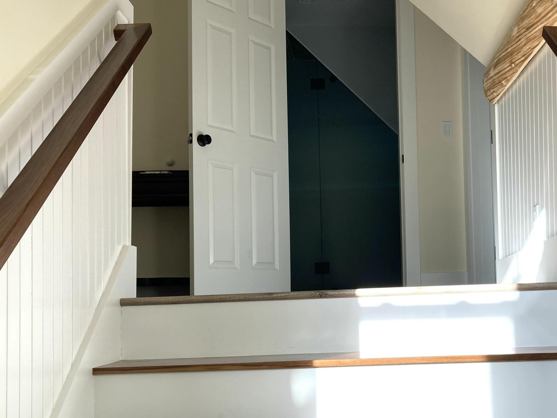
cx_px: 393
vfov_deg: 32.0
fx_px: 724
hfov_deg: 41.3
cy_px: 266
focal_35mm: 45
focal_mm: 3.99
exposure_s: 1/142
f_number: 1.8
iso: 20
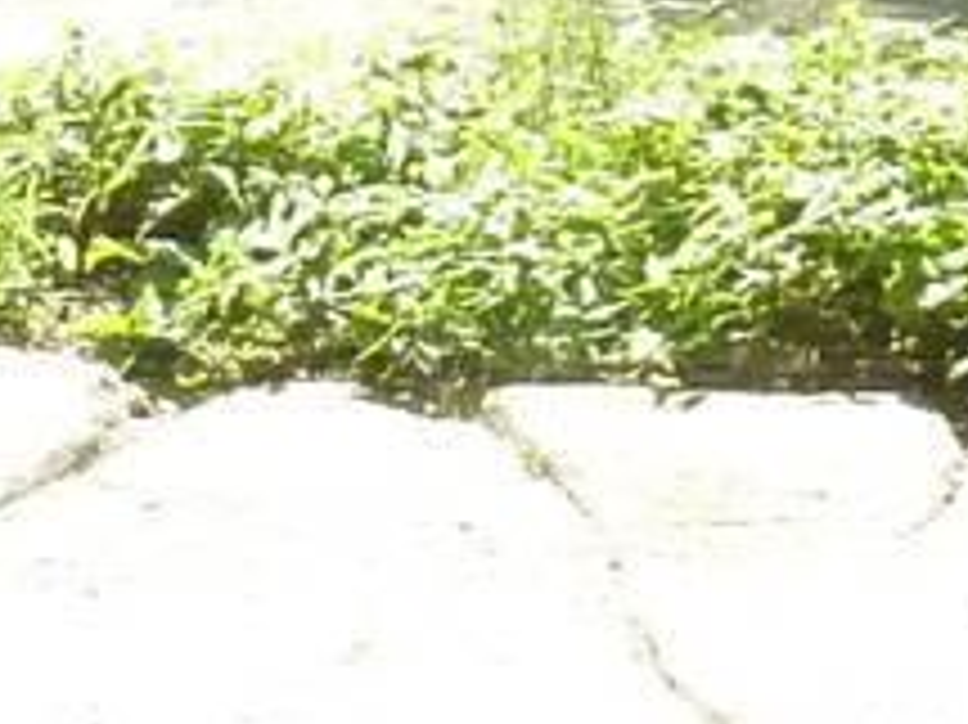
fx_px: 7686
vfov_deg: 5.2
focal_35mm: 275
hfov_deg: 7.2
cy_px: -1241
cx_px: 63
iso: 400
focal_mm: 6.1
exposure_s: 1/500
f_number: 3.6
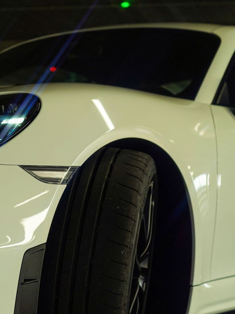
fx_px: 833
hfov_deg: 15.9
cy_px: 220
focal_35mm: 92
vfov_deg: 21.2
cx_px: 39
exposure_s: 1/125
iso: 320
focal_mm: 50
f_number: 2.8
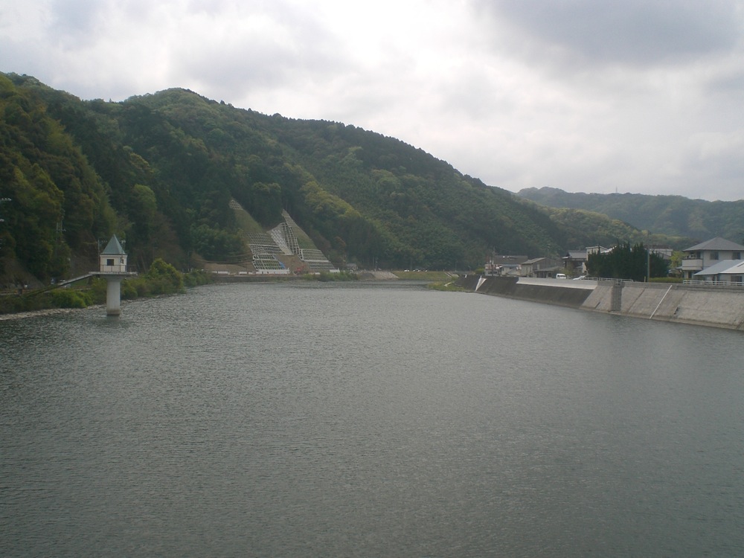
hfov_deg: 49.0
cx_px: 372
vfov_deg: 37.7
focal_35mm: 38
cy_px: 279
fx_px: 817
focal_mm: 6.3
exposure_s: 1/500
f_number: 4.4
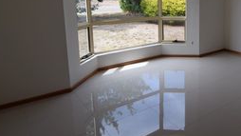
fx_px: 204
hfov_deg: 56.3
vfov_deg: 35.6
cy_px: 29
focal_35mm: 32
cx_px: 195
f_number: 6.3
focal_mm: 11
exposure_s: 1/250
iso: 200
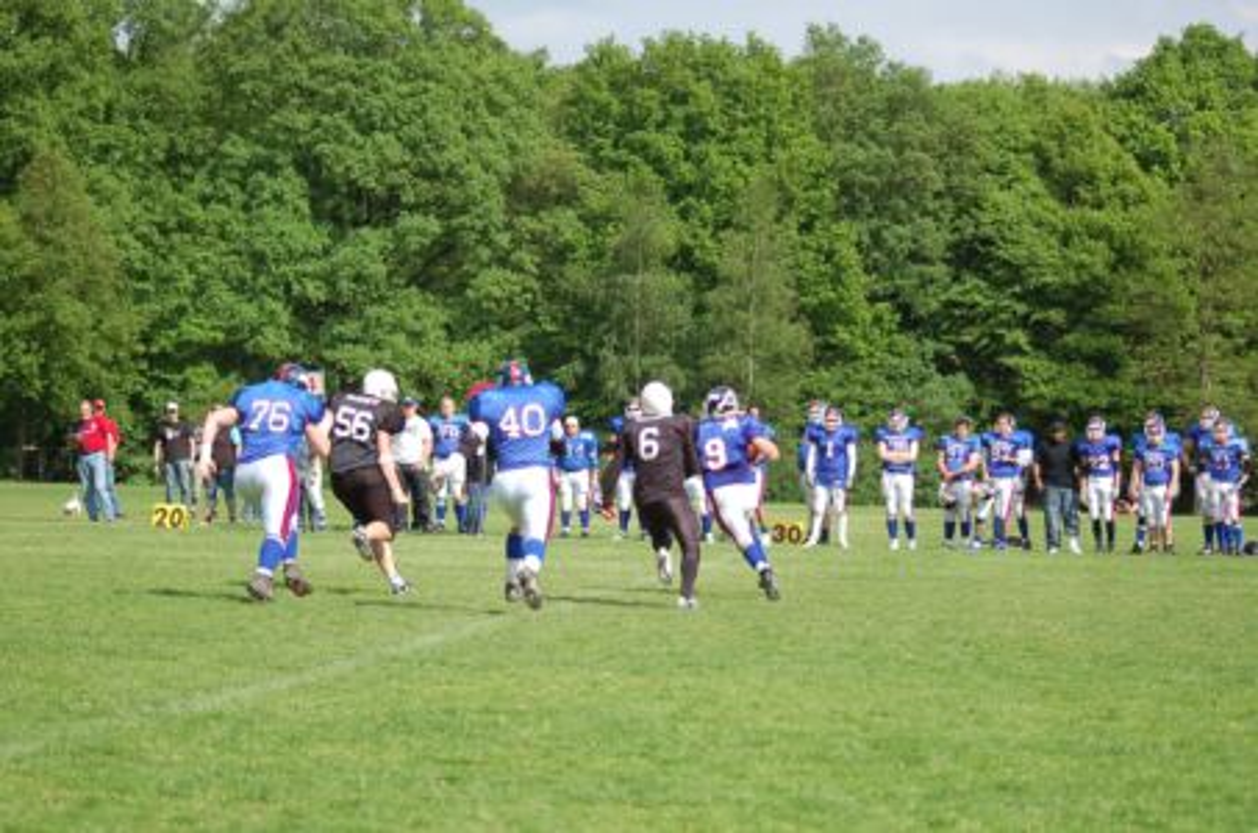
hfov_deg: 19.5
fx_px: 3661
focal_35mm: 105
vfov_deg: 13.0
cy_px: 416
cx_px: 629
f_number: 4.5
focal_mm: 70
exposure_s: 1/1000
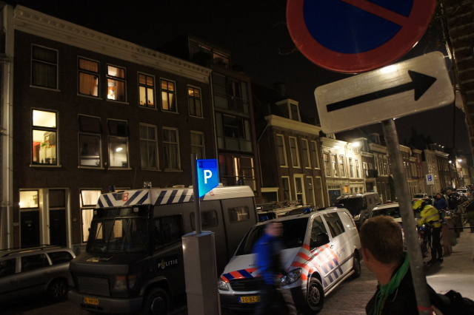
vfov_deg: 47.9
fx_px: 355
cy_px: 158
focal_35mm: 27
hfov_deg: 67.4
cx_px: 237
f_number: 3.5
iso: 1600
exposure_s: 1/6
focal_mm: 18
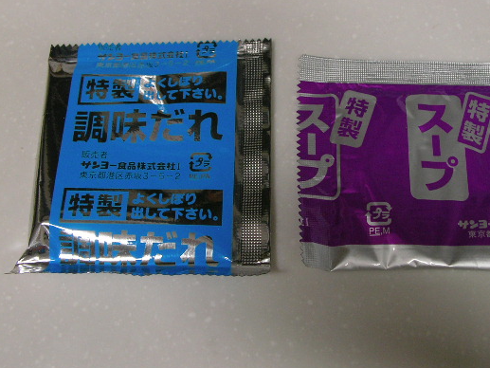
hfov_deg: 40.3
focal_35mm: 47
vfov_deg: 30.8
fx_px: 665
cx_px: 292
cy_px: 146
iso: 100
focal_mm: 5.8
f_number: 3.5
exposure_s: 1/17
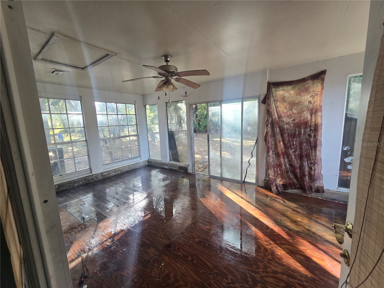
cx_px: 192
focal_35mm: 13
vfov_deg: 89.9
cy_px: 144
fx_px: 144
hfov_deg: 106.2
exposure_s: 1/60
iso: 80
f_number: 2.2
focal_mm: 2.2
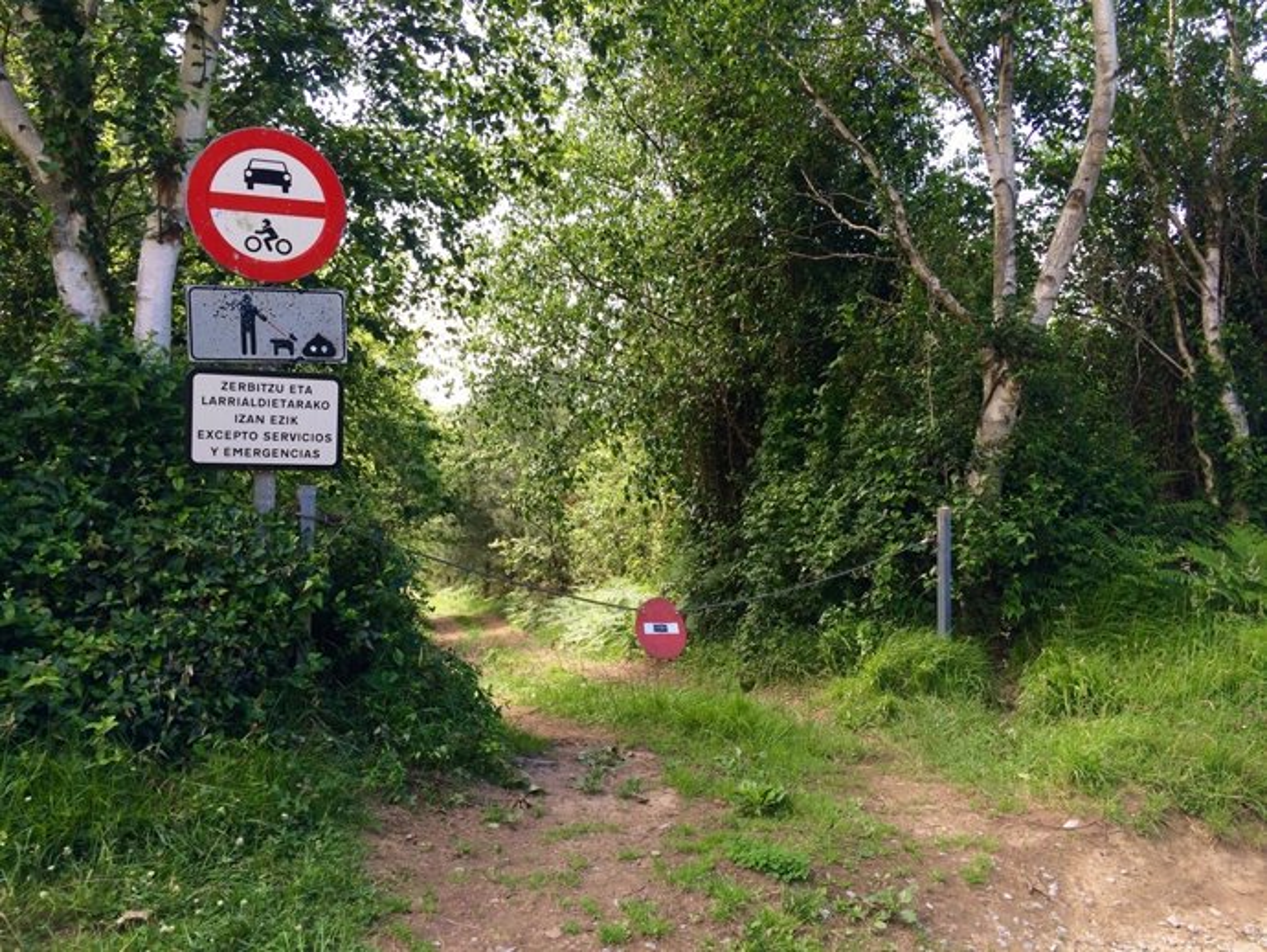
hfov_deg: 61.6
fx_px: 1062
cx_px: 634
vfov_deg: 48.3
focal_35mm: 29
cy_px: 476
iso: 32
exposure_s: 1/229
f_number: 2.2
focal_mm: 4.15
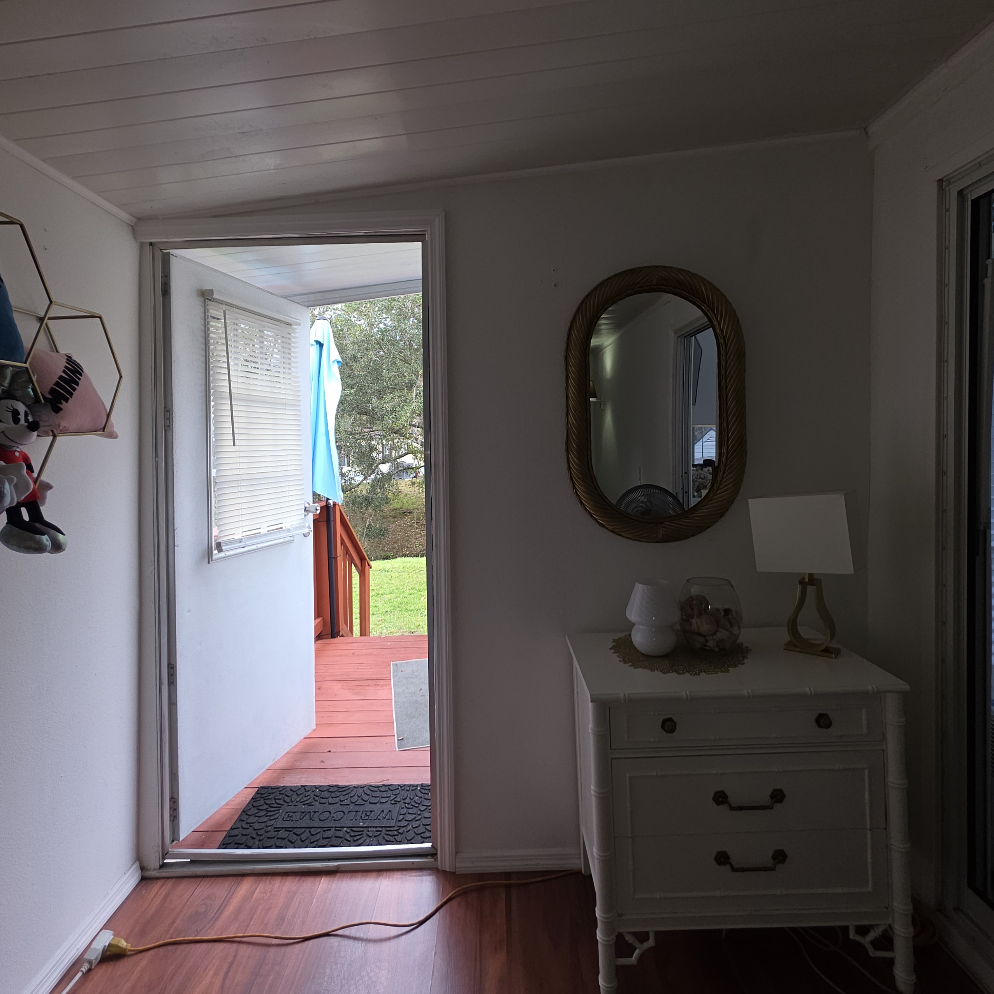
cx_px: 484
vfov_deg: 80.5
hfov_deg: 80.7
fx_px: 585
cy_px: 451
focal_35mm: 18
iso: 25
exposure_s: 1/120
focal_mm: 2.2
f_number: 1.9
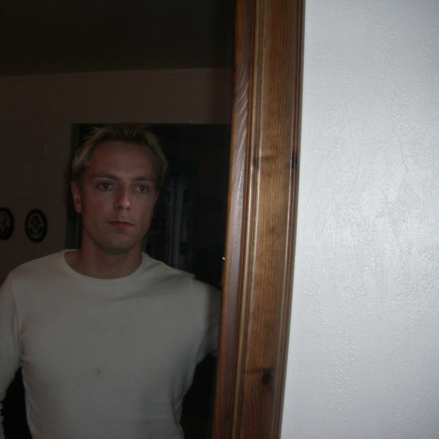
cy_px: 219
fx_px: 646
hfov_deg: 37.2
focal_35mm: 45
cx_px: 148
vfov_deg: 37.6
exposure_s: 1/60
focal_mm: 6.2
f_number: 2.7
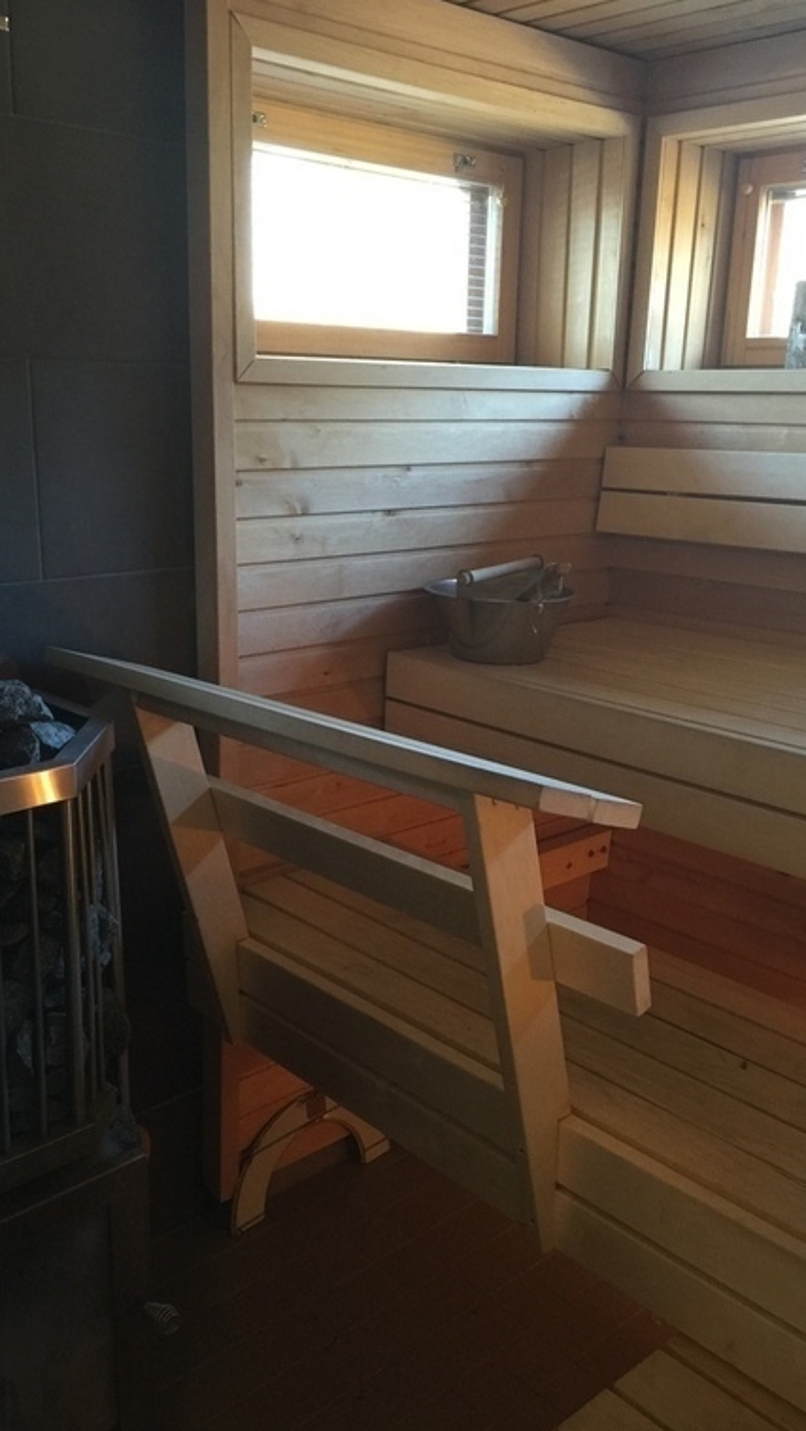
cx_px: 385
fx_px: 1214
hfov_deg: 36.7
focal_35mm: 32
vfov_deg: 61.0
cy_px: 714
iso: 80
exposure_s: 1/17
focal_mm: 4.15
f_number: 2.2
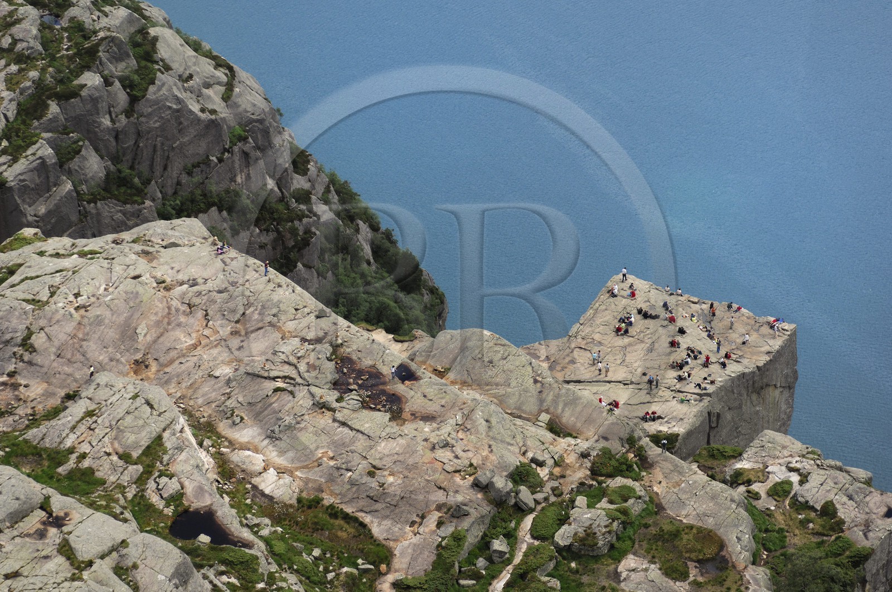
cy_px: 296
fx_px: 2598
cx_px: 446
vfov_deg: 13.0
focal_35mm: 105
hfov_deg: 19.5
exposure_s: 1/640
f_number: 4.5
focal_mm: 70
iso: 100
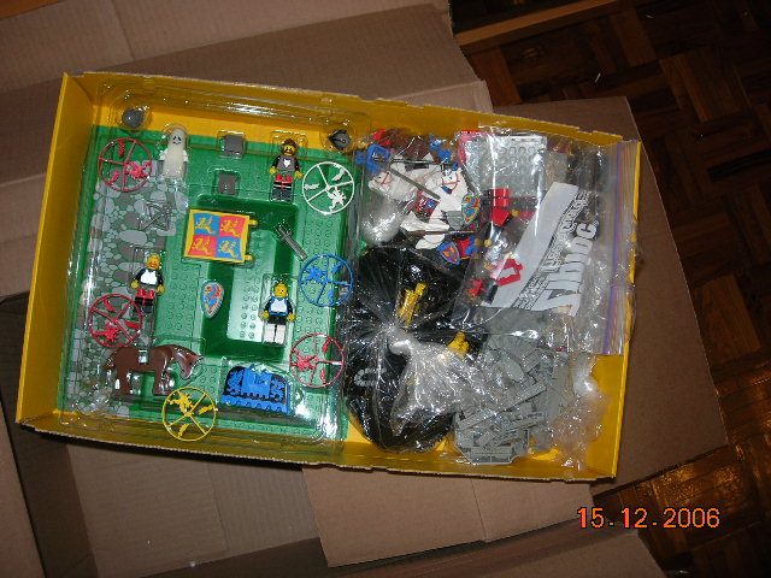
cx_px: 386
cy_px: 289
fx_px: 846
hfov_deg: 49.0
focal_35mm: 38
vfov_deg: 37.7
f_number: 2.8
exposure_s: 1/60.1
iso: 64
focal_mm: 7.8
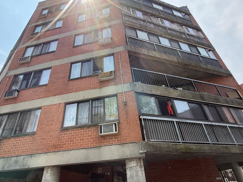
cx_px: 115
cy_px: 106
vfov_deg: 65.5
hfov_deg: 81.7
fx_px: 140
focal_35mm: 20
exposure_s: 1/374
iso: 50
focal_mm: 2.22
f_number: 2.2
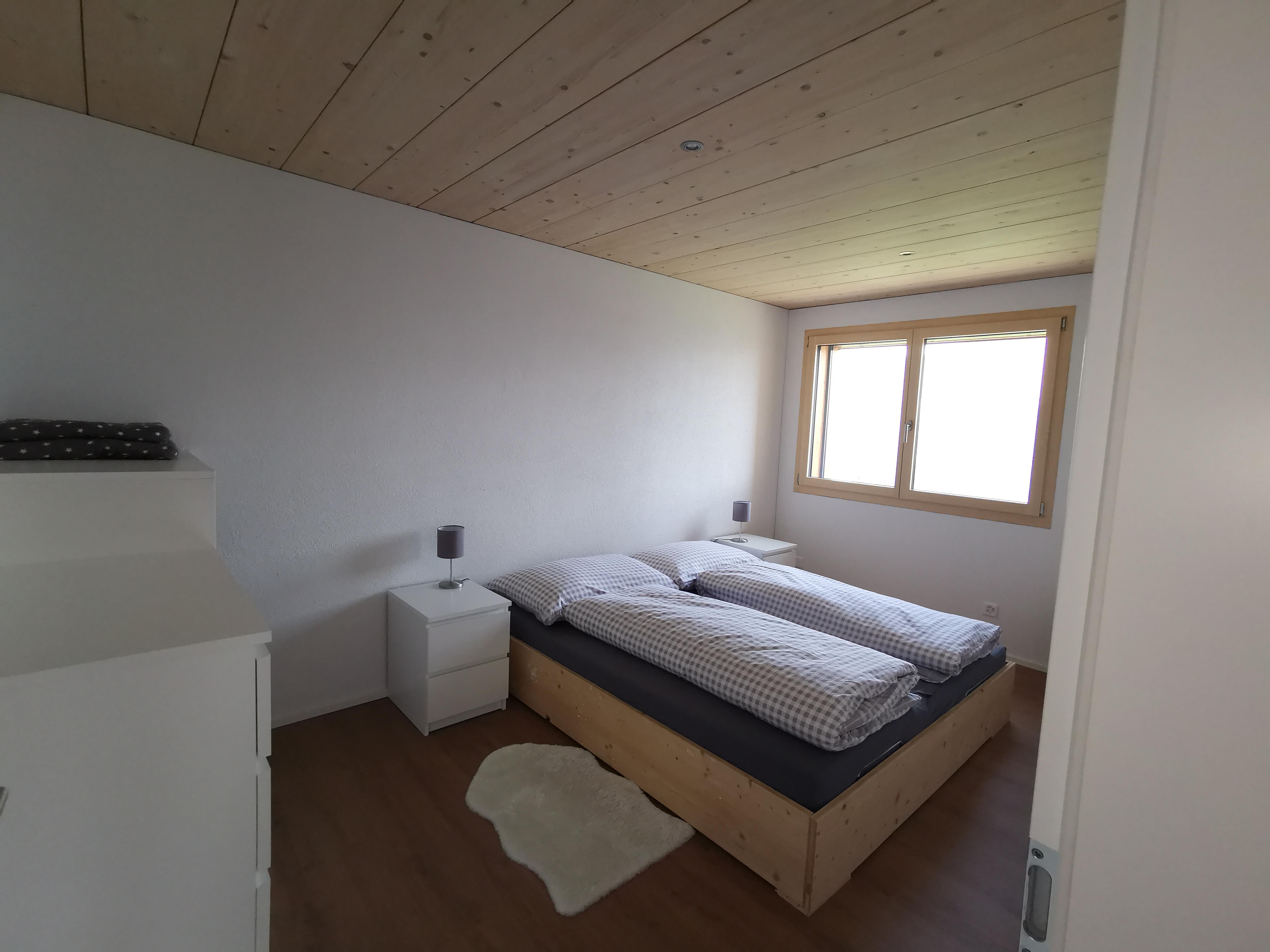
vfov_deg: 78.1
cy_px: 476
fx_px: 587
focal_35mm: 16
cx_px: 635
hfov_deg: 94.5
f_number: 2.2
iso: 250
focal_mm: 2.35
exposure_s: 1/100
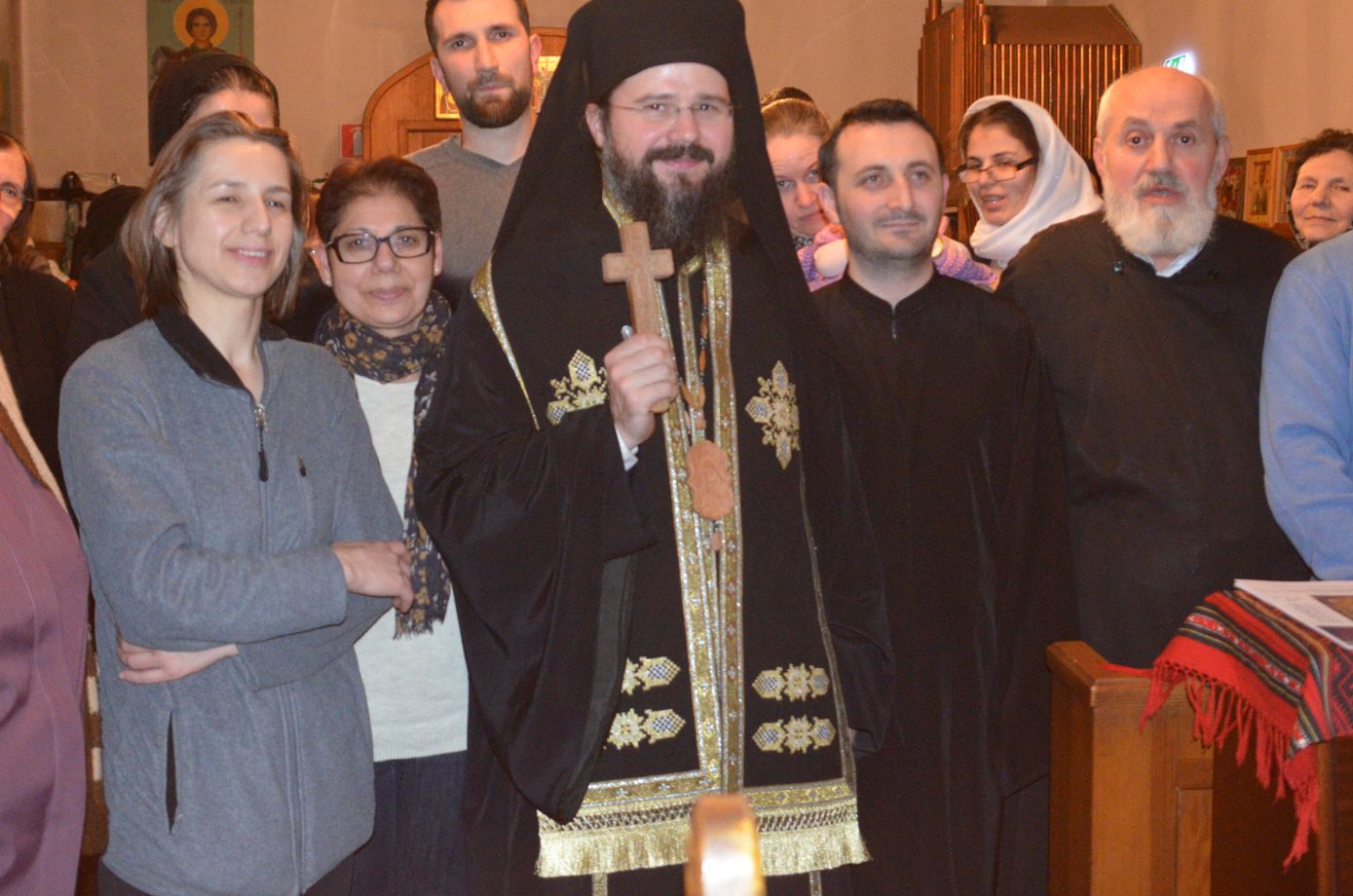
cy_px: 325
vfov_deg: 29.8
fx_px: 1677
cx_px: 617
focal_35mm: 45
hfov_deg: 43.9
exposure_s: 1/60
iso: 3200
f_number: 3
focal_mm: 21
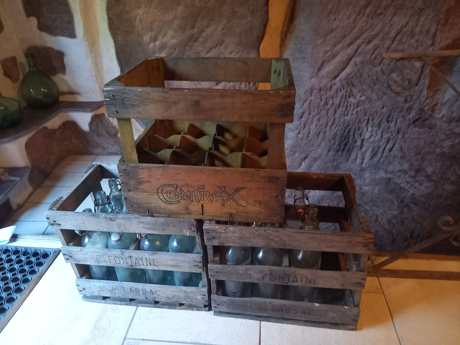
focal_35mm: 25
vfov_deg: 54.9
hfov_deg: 69.4
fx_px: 332
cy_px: 172
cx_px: 230
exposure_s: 1/20
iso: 800
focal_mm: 4.6
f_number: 2
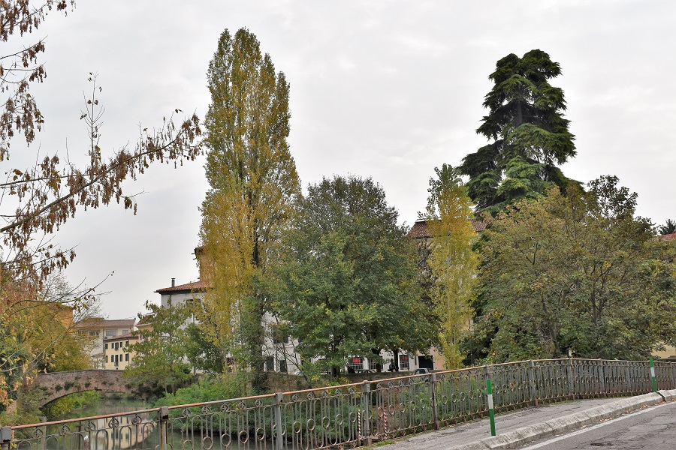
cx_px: 338
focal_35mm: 40
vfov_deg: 33.0
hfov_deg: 47.9
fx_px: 760
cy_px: 225
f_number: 9
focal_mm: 27
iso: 200
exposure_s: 1/320
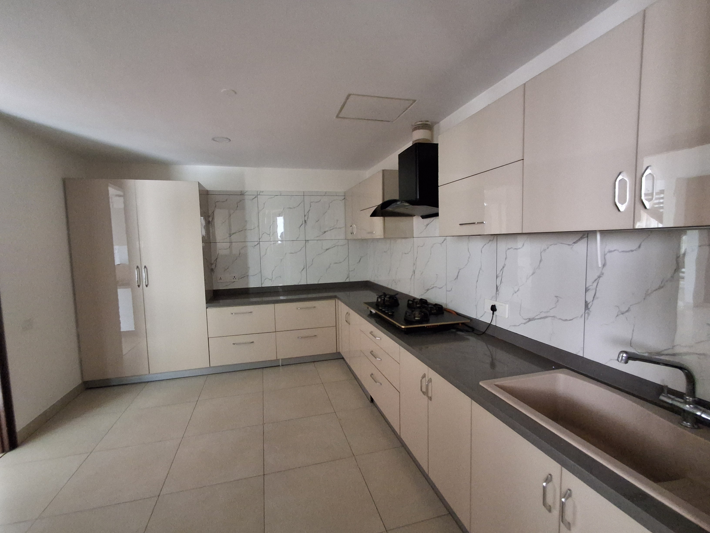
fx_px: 328
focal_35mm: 16
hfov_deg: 94.5
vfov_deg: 78.1
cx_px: 355
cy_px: 266
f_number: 2.2
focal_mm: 1.64
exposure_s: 1/25
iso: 800
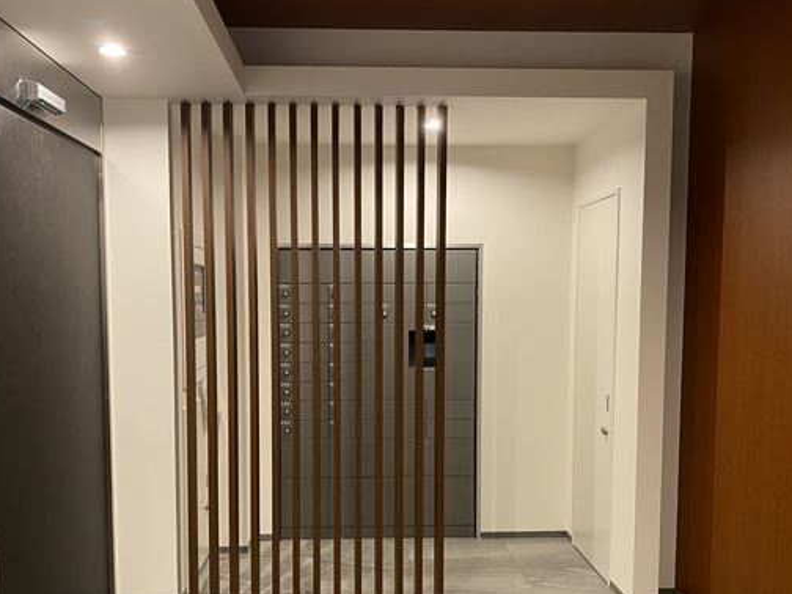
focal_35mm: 33
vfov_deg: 42.7
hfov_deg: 55.3
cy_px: 361
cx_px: 383
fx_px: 755
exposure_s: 1/41
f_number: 1.8
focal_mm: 4.25
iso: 250
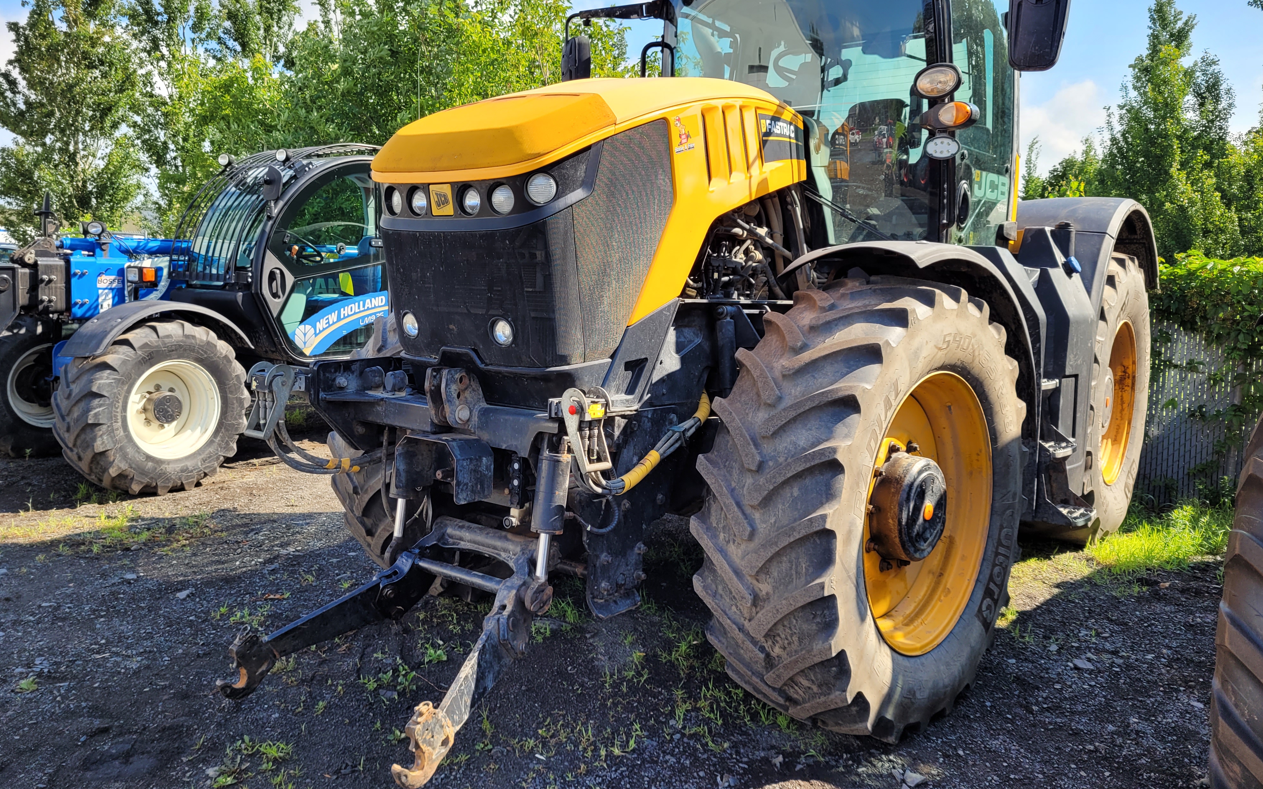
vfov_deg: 44.4
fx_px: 964
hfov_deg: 66.5
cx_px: 635
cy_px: 343
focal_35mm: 28
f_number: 1.8
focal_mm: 5.4
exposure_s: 1/807
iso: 40
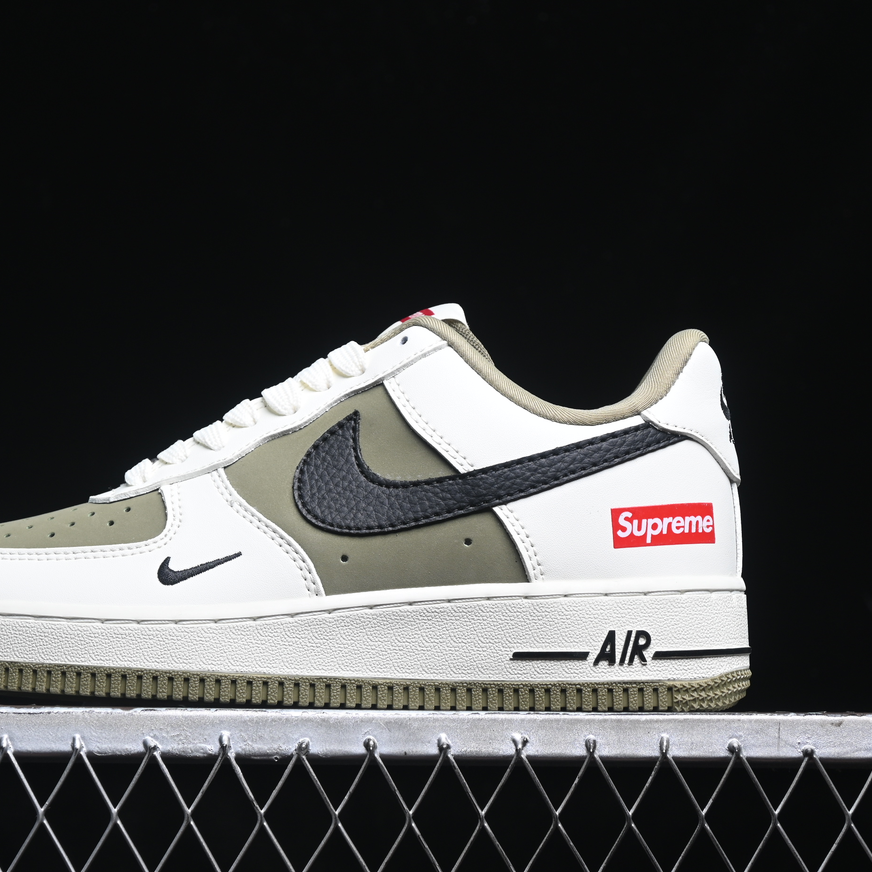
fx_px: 2736
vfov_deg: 18.1
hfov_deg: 18.1
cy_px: 437
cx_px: 320
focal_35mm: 96
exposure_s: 1/60
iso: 160
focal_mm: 50
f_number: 6.3
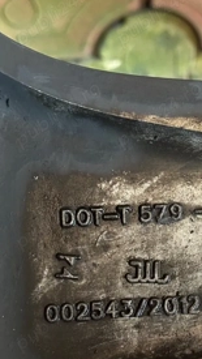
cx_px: 185
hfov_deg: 15.7
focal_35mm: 76
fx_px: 723
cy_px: 232
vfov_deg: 27.7
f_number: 1.78
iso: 640
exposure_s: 1/24
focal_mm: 6.86
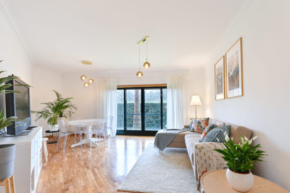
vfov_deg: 77.3
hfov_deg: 100.4
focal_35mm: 15
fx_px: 121
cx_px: 145
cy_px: 96
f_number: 9
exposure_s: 1/5
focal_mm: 10
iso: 400
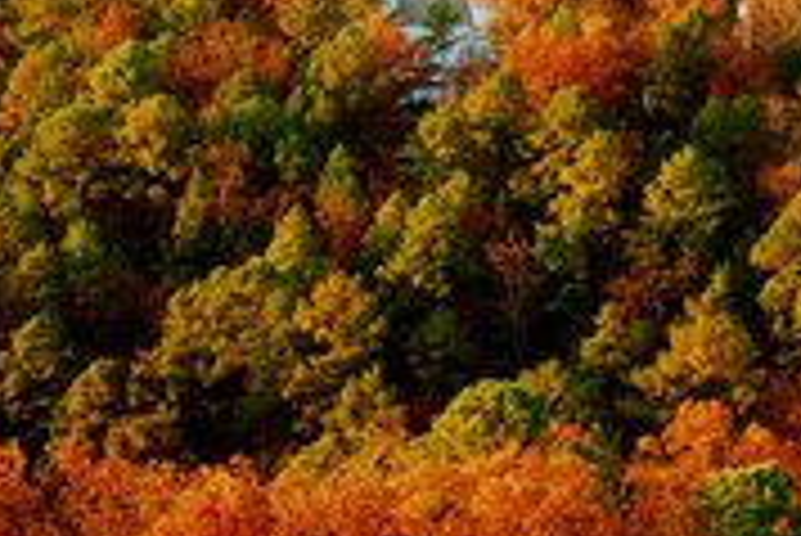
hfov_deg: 13.8
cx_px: 634
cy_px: 142
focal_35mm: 148
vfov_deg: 9.3
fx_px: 3296
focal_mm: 38
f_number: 4.2
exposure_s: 1/125
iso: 250
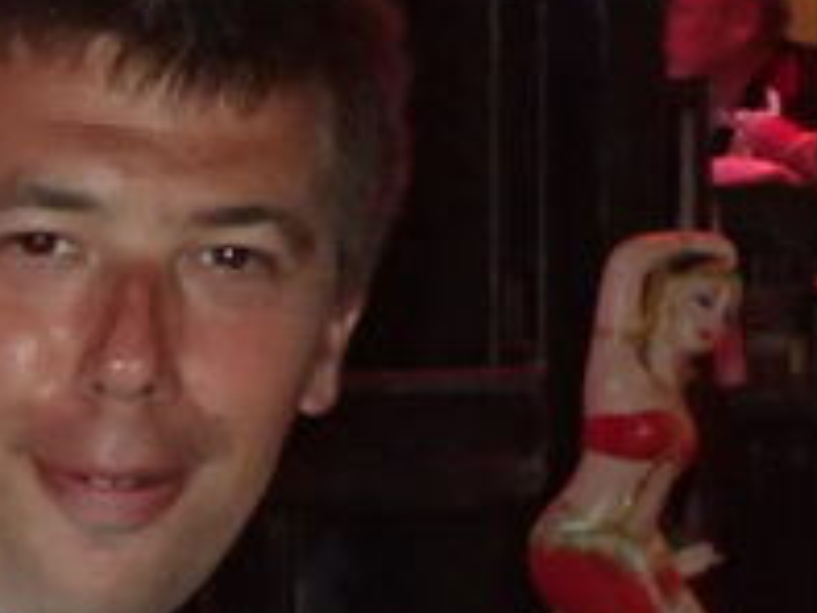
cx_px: -713
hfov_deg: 9.9
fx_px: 4416
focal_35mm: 187
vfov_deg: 7.9
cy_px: 621
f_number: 3.1
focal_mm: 8.41
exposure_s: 1/50
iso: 800
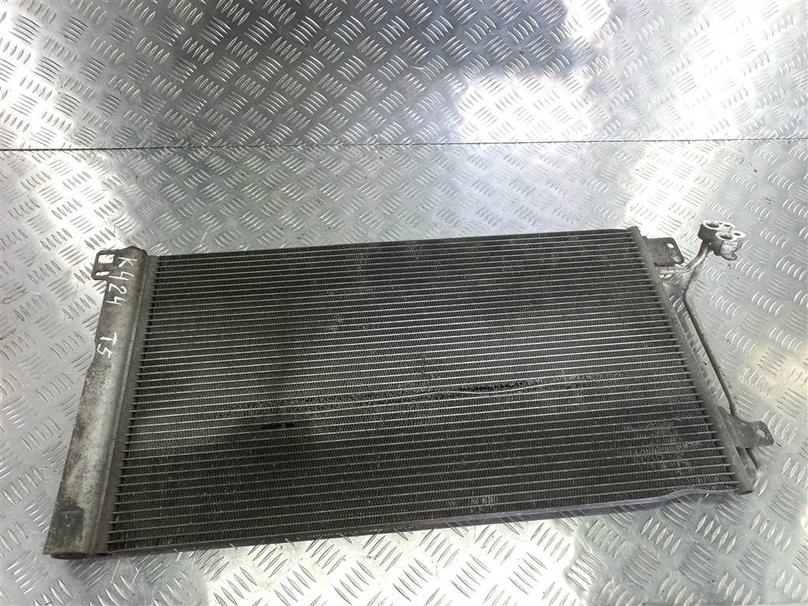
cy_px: 303
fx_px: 584
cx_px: 404
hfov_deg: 69.4
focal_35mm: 25
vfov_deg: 54.9
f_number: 1.8
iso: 64
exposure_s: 1/60
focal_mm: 4.6
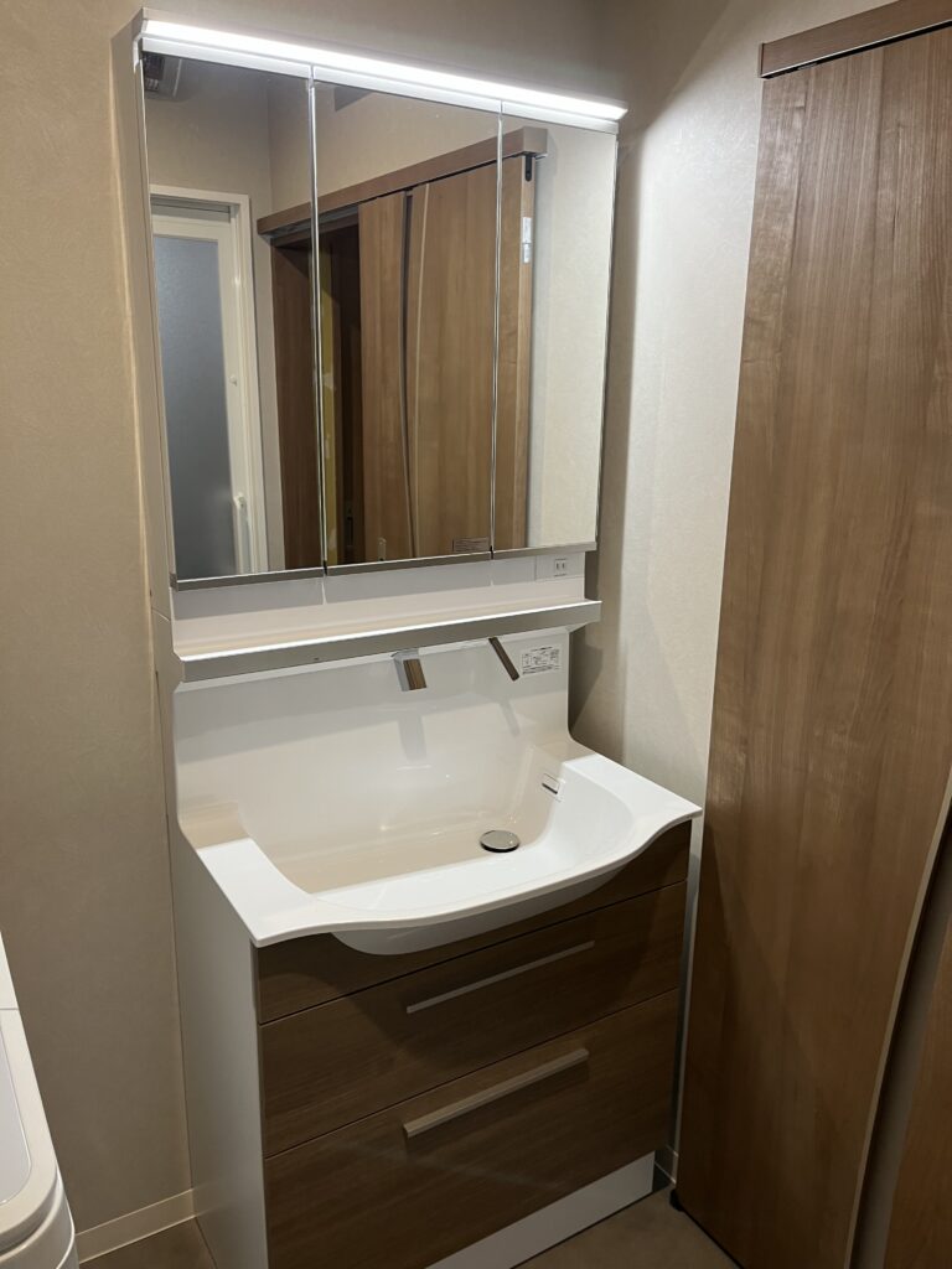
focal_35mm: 26
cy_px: 634
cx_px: 476
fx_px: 953
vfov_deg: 67.3
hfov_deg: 53.1
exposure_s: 1/60
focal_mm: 5.1
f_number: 1.6
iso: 80
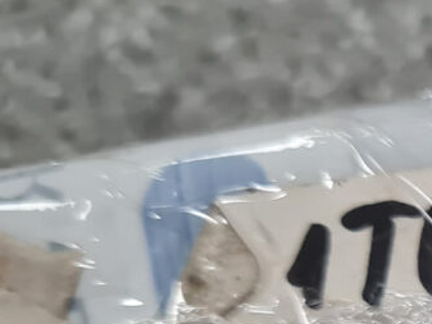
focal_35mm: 108
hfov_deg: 15.8
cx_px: 746
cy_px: 441
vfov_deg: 13.2
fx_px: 1348
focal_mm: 5.4
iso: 200
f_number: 1.8
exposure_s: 1/100
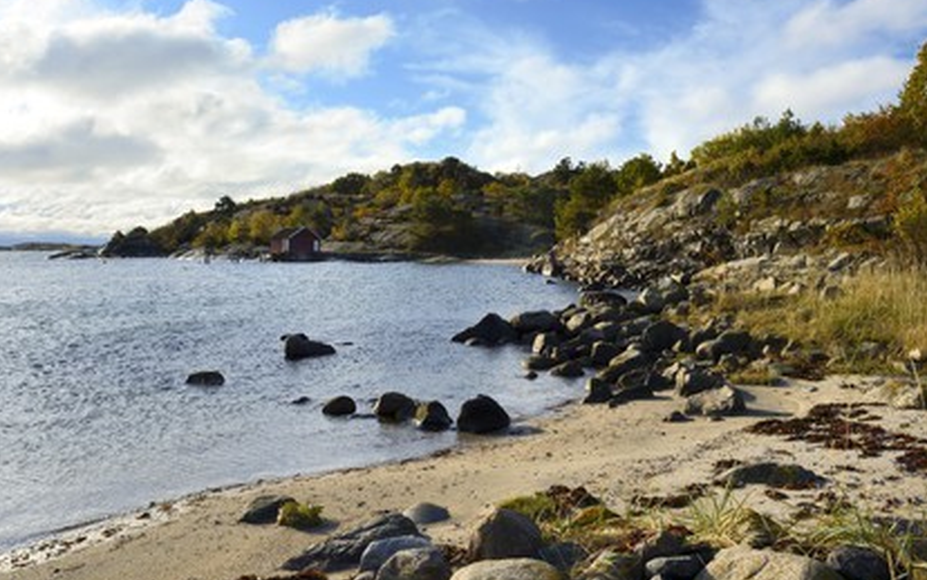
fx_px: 758
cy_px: 280
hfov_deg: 62.9
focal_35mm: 30
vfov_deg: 41.9
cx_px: 461
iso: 200
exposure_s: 1/250
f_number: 14
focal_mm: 29
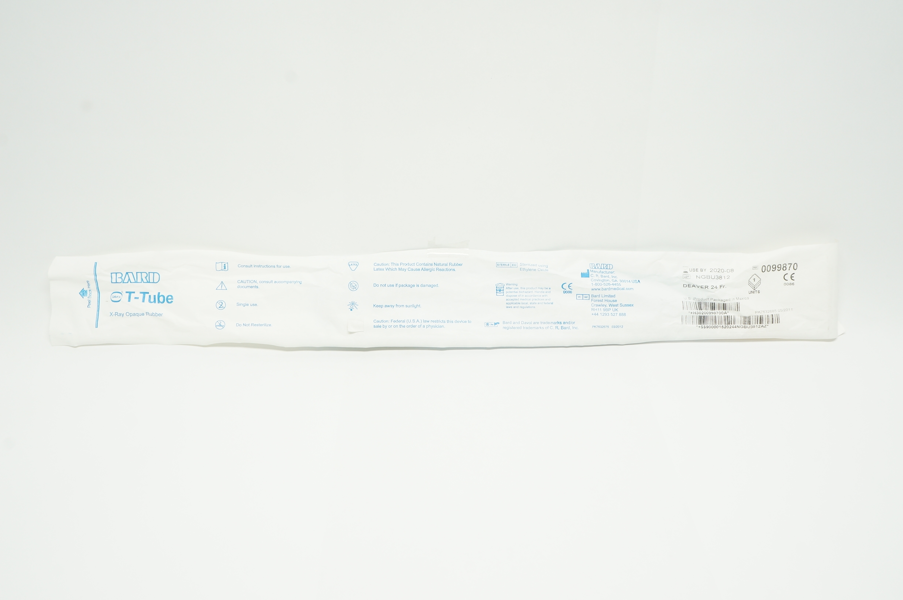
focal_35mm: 34
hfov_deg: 55.2
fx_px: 864
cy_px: 300
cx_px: 452
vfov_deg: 38.3
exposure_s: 1/15
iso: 400
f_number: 11
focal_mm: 23
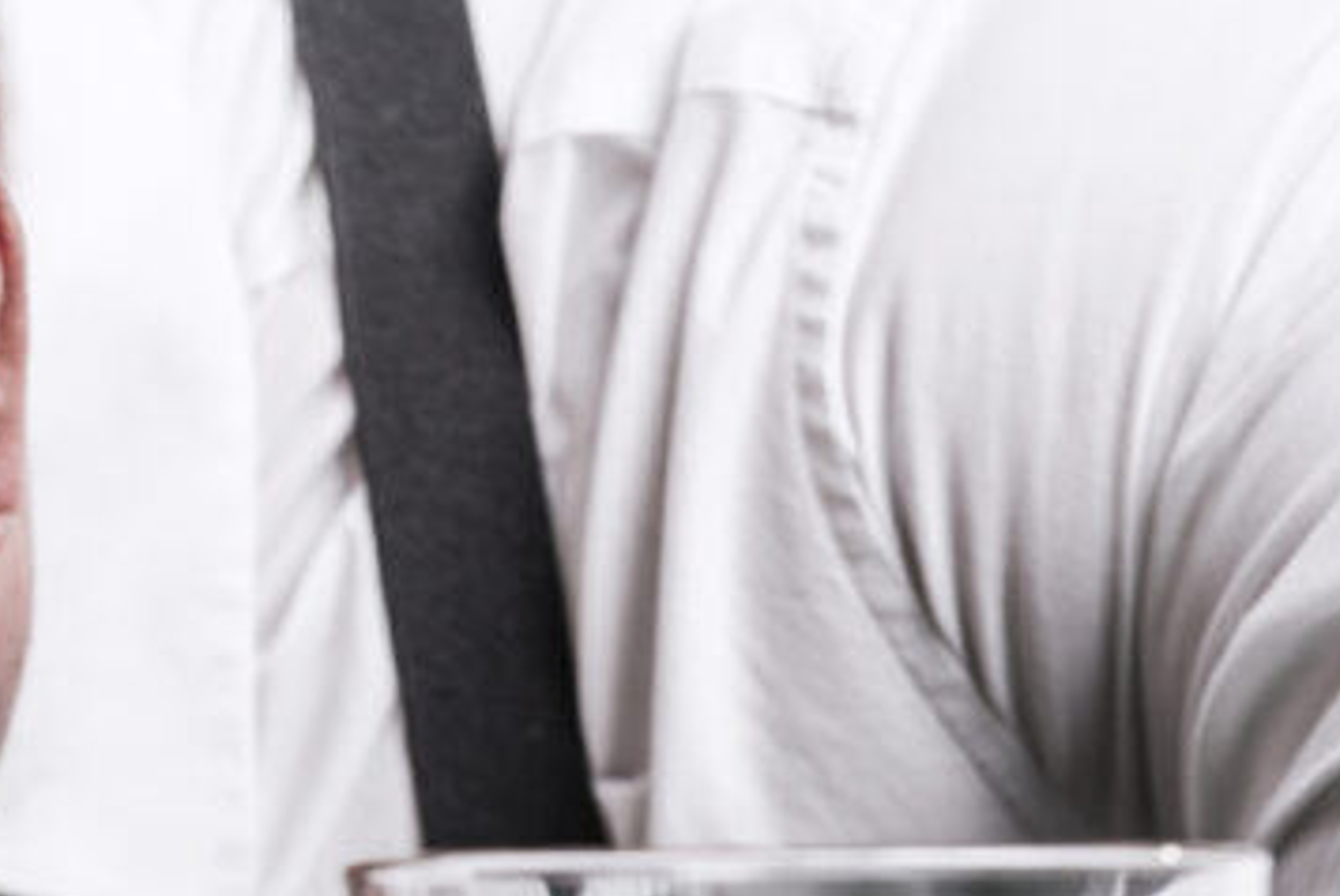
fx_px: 7525
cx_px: -685
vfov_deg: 6.8
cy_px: 1048
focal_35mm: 202
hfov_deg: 9.9
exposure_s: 1/160
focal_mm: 60
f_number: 5.6
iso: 200
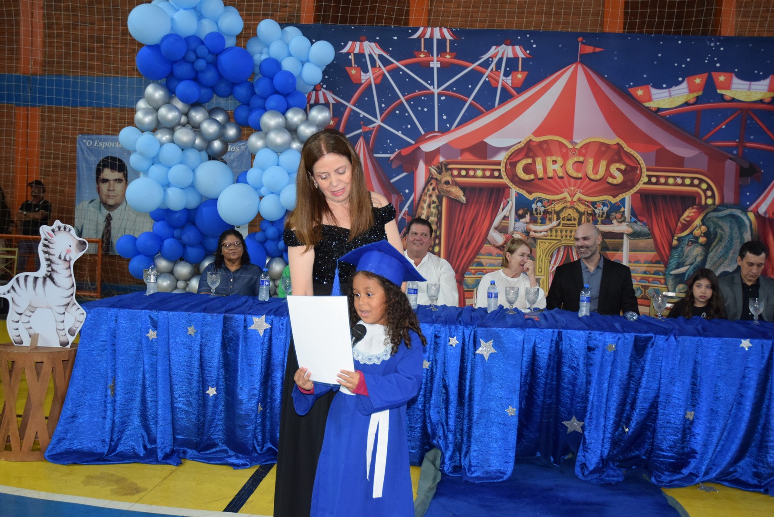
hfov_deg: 53.1
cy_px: 258
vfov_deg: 36.9
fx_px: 775
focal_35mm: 36
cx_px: 387
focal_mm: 24
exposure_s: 1/60
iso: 1600
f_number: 3.8
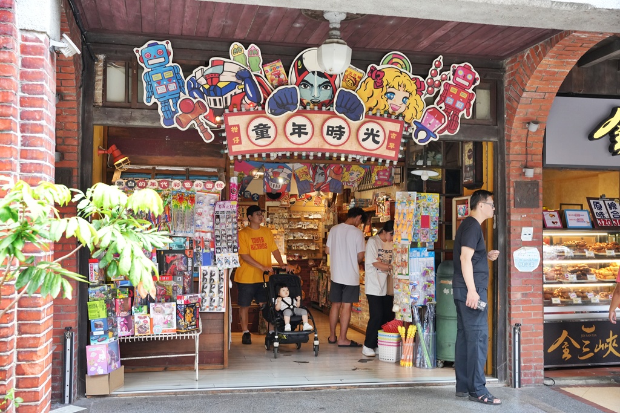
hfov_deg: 50.7
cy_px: 206
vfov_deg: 35.1
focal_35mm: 38
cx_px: 310
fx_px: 654
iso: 2500
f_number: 5
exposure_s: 1/320
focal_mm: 38
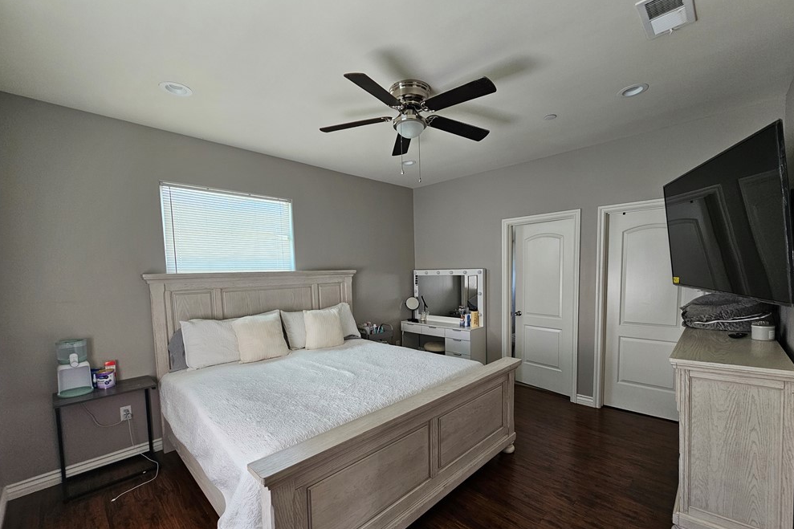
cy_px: 299
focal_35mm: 14
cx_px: 408
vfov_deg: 80.8
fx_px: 309
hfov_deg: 104.2
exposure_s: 1/60
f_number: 2.2
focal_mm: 2.2
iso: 80
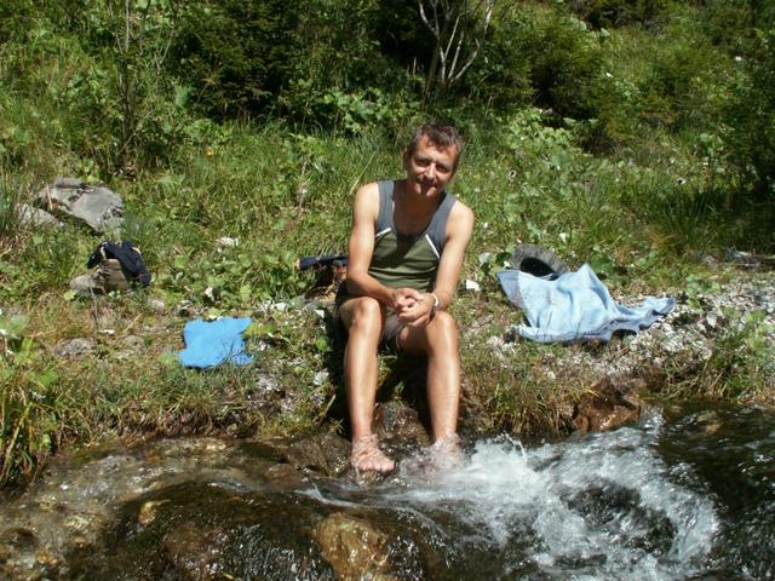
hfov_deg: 52.6
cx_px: 388
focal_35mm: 35
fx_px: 784
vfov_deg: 40.7
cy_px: 290
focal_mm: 5.86
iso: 50
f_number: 8
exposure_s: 1/125
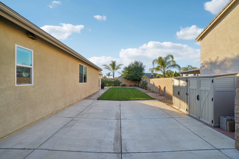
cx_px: 120
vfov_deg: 77.3
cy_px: 80
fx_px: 100
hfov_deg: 100.4
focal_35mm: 15
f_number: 8
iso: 100
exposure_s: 1/100
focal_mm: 15
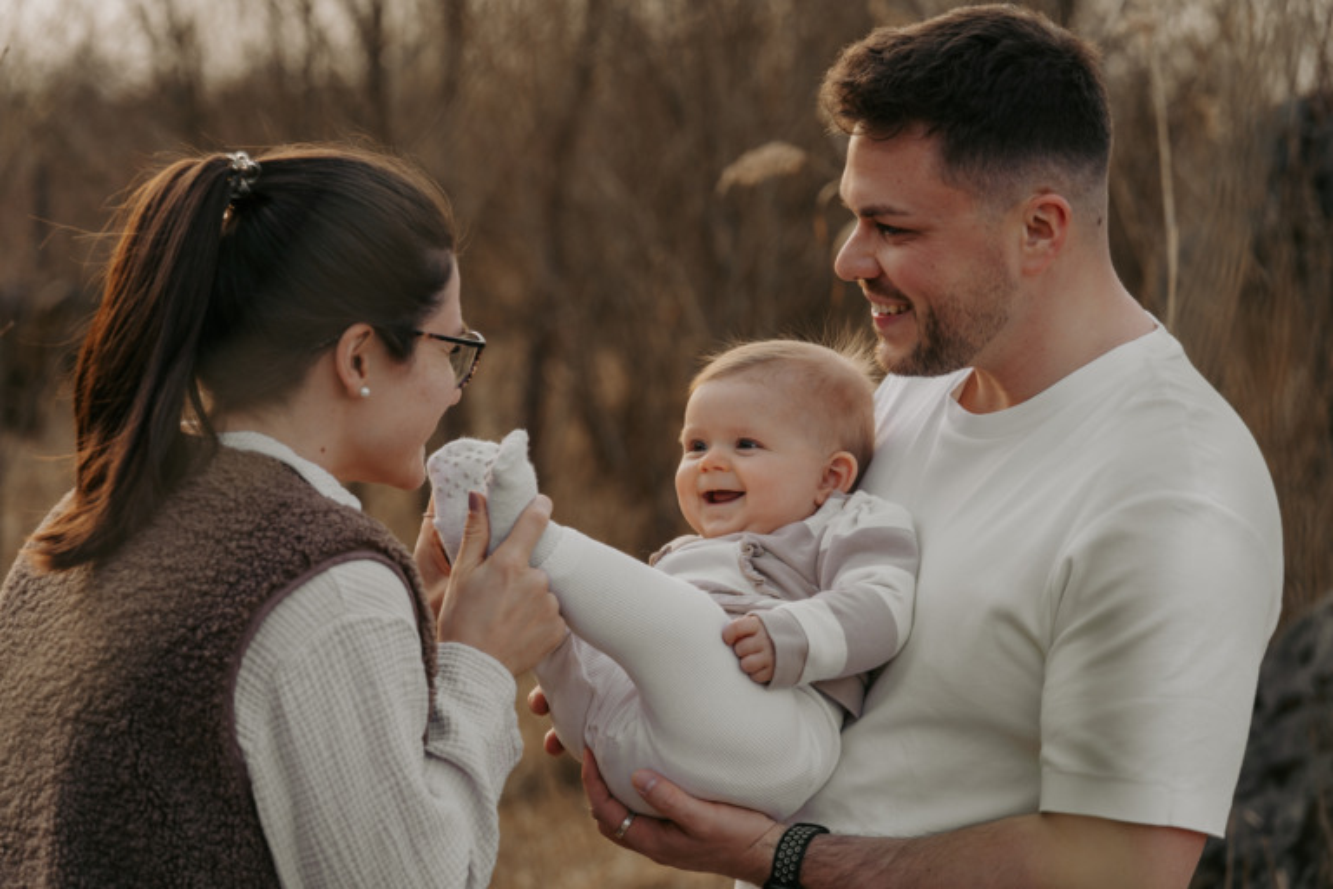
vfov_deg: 10.9
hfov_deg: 16.3
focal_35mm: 126
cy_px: 444
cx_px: 666
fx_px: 4665
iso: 640
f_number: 5.6
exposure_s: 1/250
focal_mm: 126
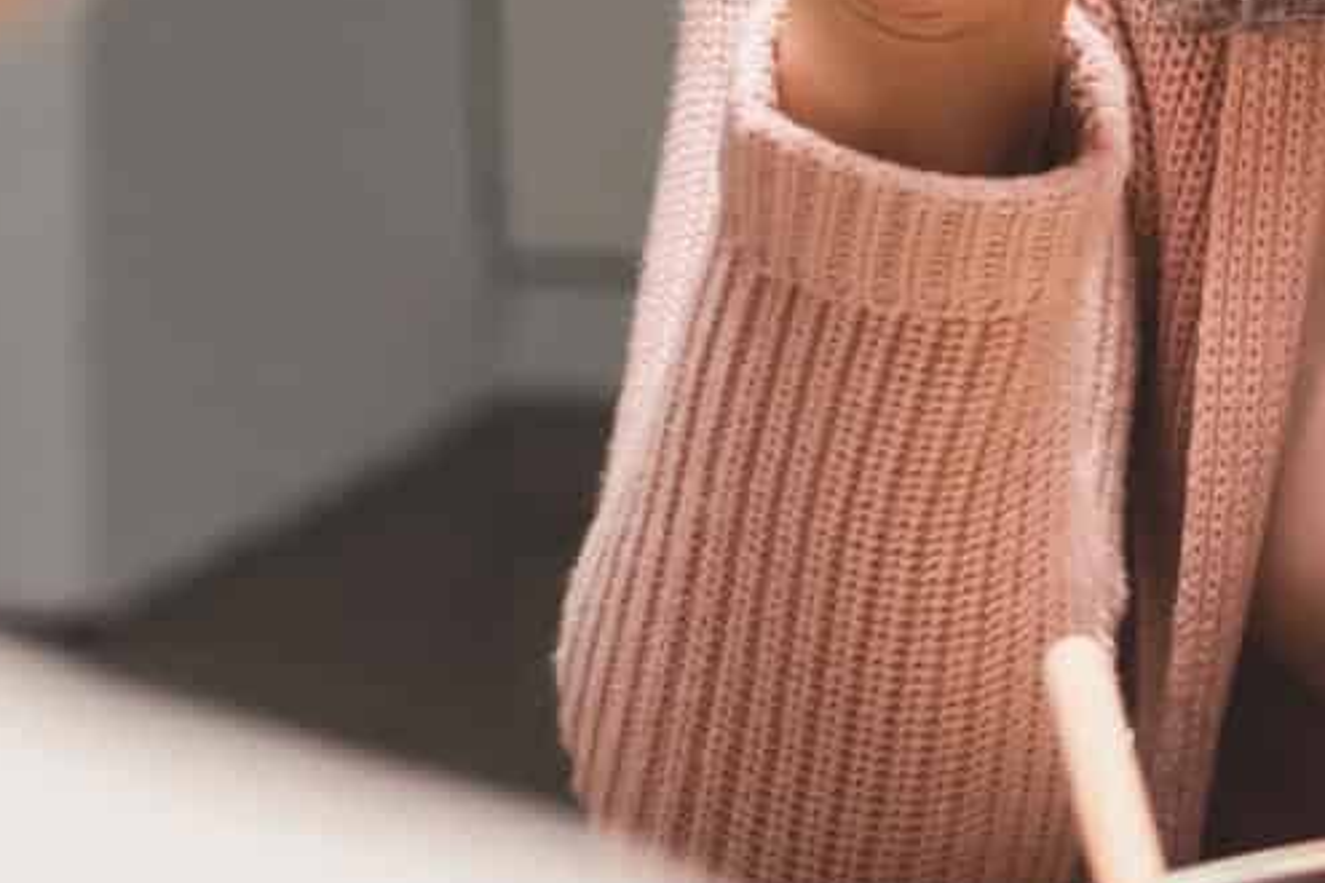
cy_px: -432
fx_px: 6661
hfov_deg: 10.3
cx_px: 2827
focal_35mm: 181
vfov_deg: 7.5
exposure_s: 1/200
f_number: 2.8
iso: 100
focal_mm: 35
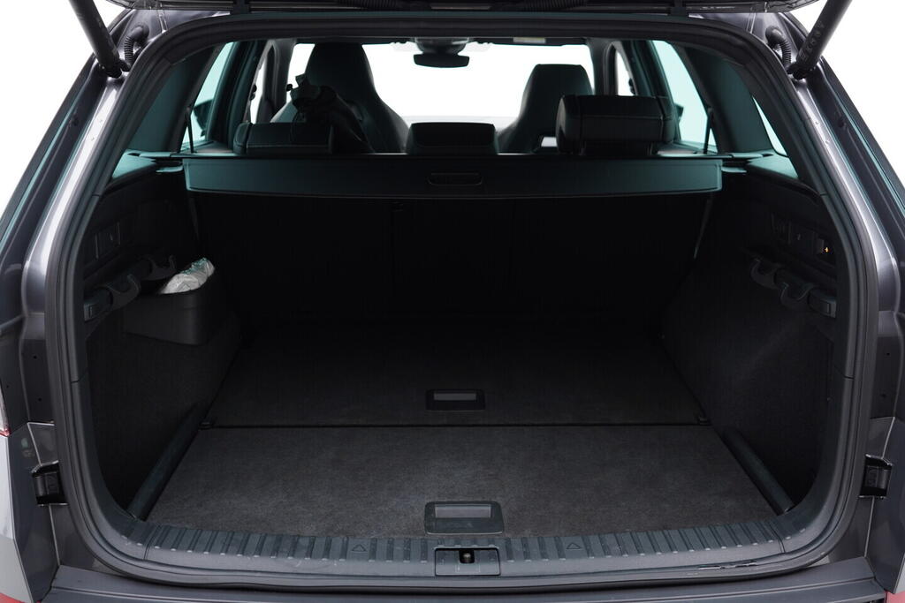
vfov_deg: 36.9
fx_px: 905
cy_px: 302
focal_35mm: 36
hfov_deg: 53.1
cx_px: 452
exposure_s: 1/40
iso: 250
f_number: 2.8
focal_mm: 24
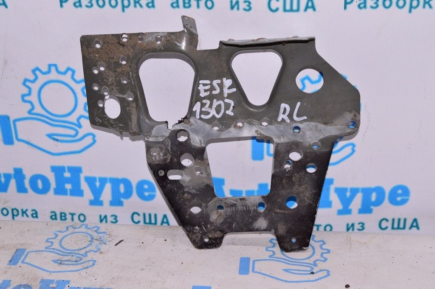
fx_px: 634
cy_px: 144
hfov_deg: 37.9
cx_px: 218
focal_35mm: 52
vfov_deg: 25.7
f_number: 8
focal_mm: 35
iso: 1600
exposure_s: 1/200
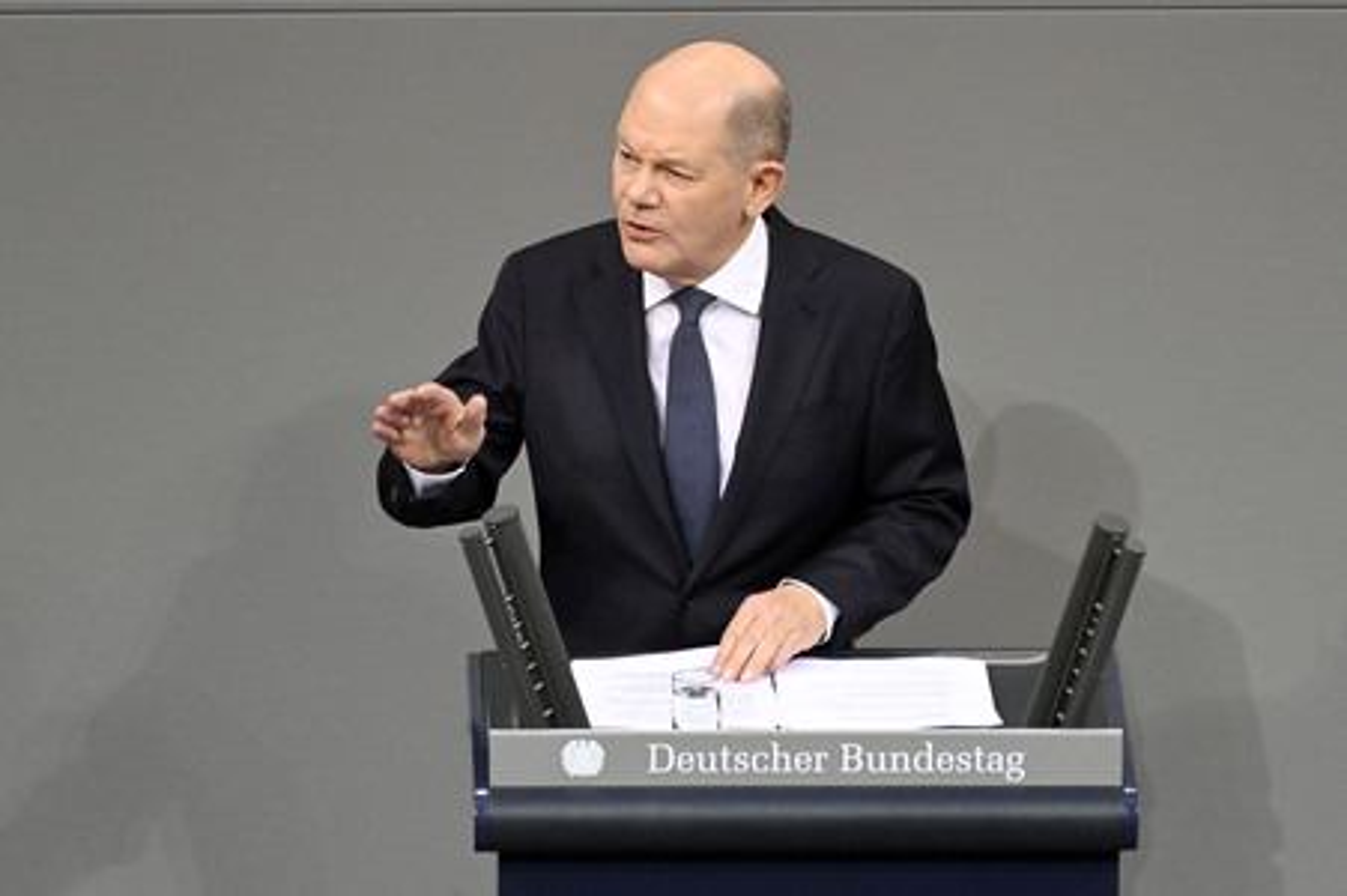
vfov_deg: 2.7
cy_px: 448
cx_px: 674
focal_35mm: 500
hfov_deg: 4.1
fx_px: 18694
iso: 10000
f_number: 5.6
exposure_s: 1/320
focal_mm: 500
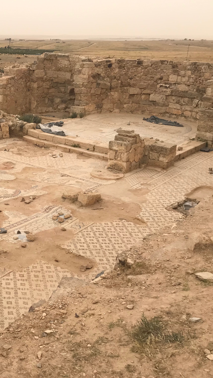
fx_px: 412
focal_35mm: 41
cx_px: -6
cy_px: 190
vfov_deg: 49.4
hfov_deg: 27.2
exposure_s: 1/2336
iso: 20
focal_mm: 3.99
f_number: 1.8
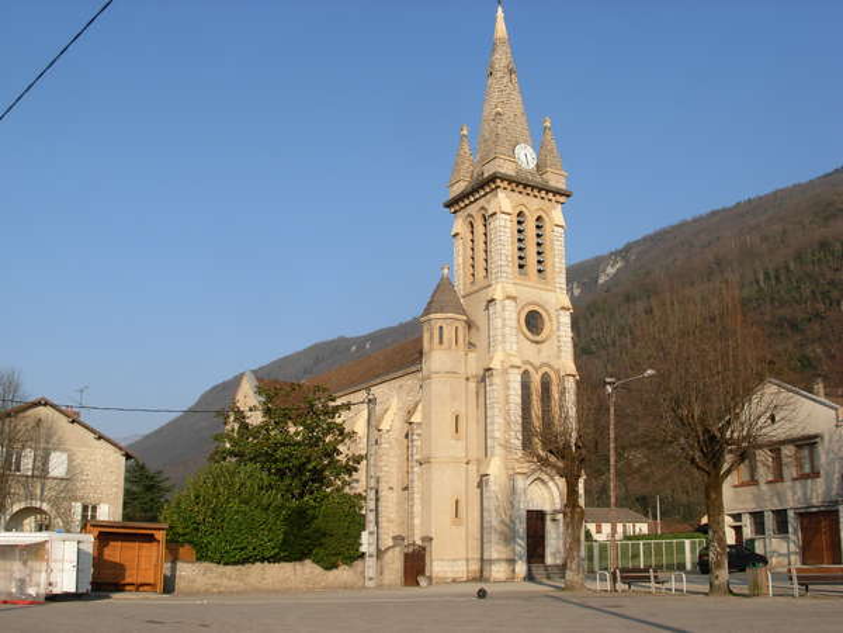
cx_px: 422
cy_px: 316
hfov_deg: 49.0
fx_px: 925
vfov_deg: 37.7
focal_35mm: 38
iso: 79
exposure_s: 1/395
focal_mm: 6.3
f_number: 4.9
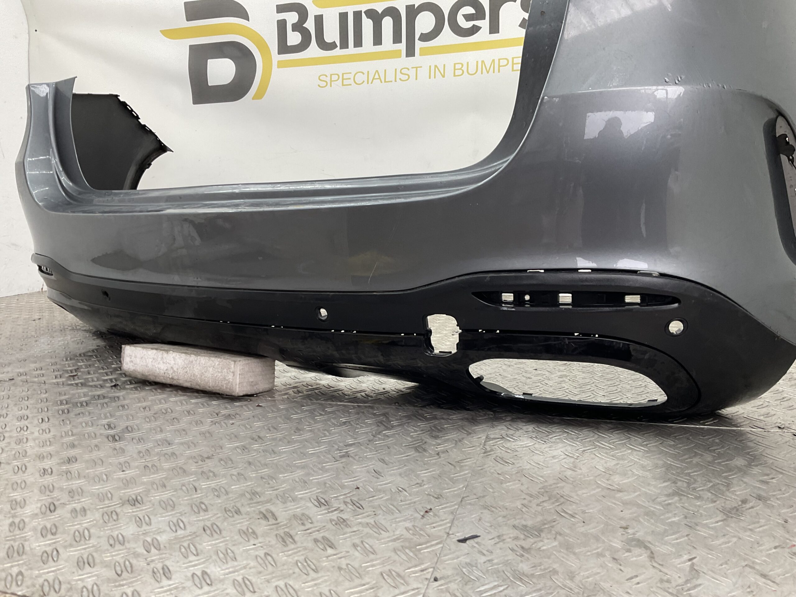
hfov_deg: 61.7
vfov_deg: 48.2
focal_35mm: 29
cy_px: 298
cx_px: 398
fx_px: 667
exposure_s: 1/120
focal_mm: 3
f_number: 1.8
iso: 40
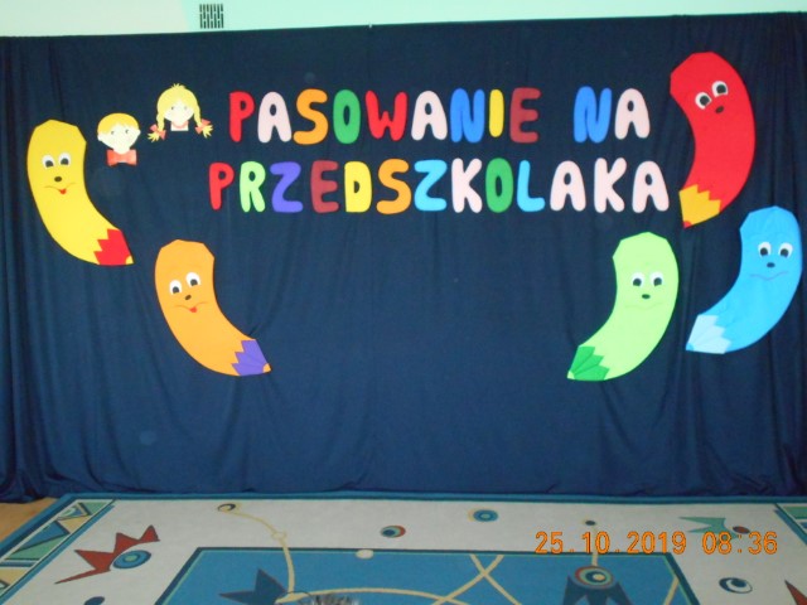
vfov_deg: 36.8
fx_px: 909
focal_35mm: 39
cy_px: 302
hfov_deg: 47.9
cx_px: 404
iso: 900
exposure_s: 1/30
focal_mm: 6.7
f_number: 3.9
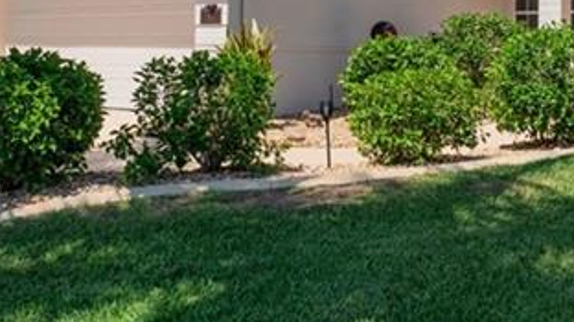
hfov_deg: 36.7
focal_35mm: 55
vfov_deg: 21.5
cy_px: 56
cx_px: 453
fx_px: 837
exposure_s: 1/400
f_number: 9
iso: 200
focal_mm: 16
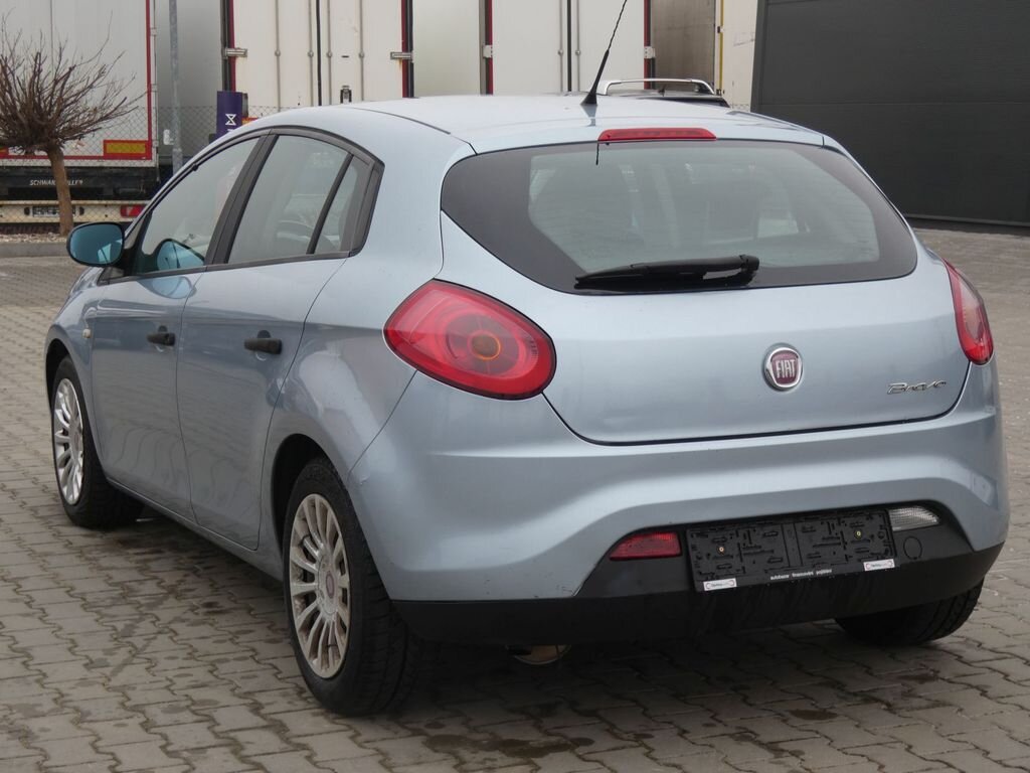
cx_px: 515
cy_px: 386
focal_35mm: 70
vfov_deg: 21.0
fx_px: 2083
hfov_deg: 27.8
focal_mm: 12.5
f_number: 5
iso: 80
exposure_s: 1/100
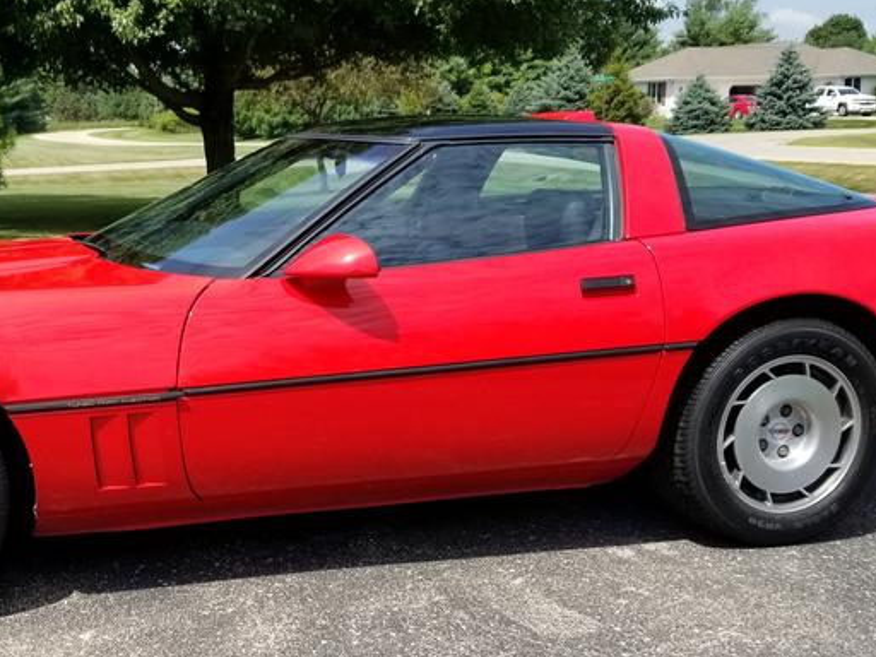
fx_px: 1316
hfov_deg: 36.3
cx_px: 258
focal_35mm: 52
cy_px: 421
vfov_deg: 27.9
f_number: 1.7
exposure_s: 1/1780
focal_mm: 4.25
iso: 50
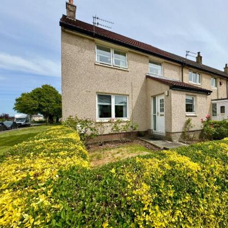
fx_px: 127
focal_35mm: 17
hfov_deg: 81.4
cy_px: 116
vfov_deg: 84.0
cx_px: 150
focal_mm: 2.22
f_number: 2.2
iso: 50
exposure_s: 1/1709
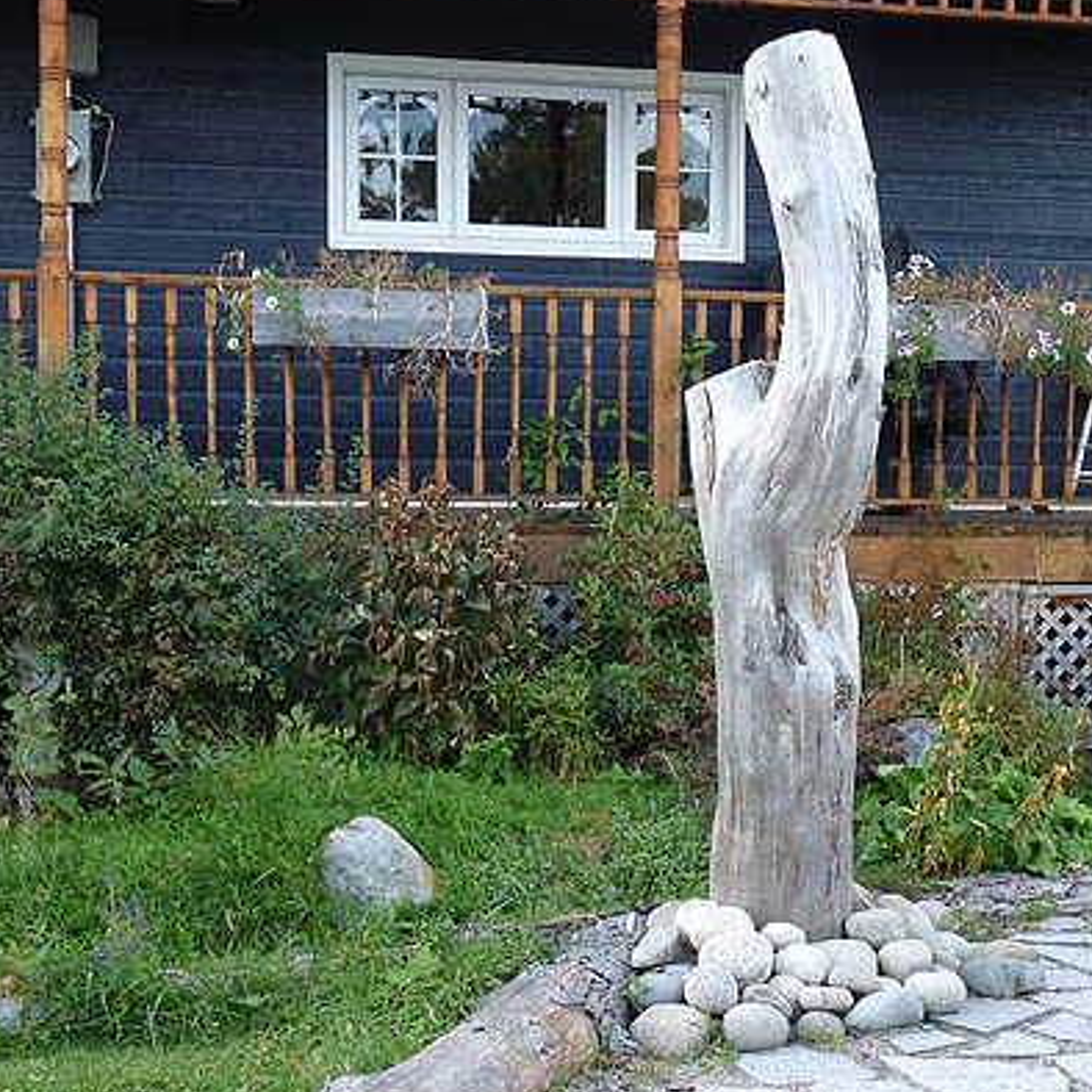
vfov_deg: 30.6
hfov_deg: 30.3
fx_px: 1999
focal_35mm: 56
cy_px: 576
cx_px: 746
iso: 100
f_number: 2.8
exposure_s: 1/125
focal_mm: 4.8
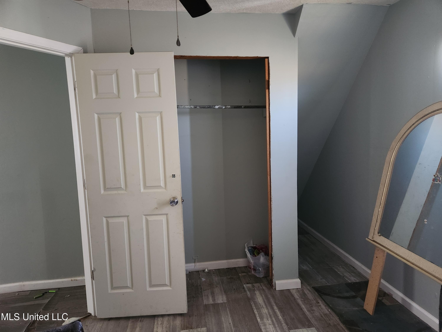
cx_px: 221
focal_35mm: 23
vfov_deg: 58.9
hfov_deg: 73.9
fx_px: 294
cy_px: 166
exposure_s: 1/24
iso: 640
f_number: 1.8
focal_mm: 5.4
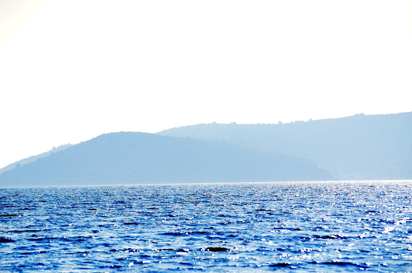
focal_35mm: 248
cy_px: 136
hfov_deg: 8.3
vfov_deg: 5.5
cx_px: 206
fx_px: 2826
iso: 1100
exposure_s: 1/8000
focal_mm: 165
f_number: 5
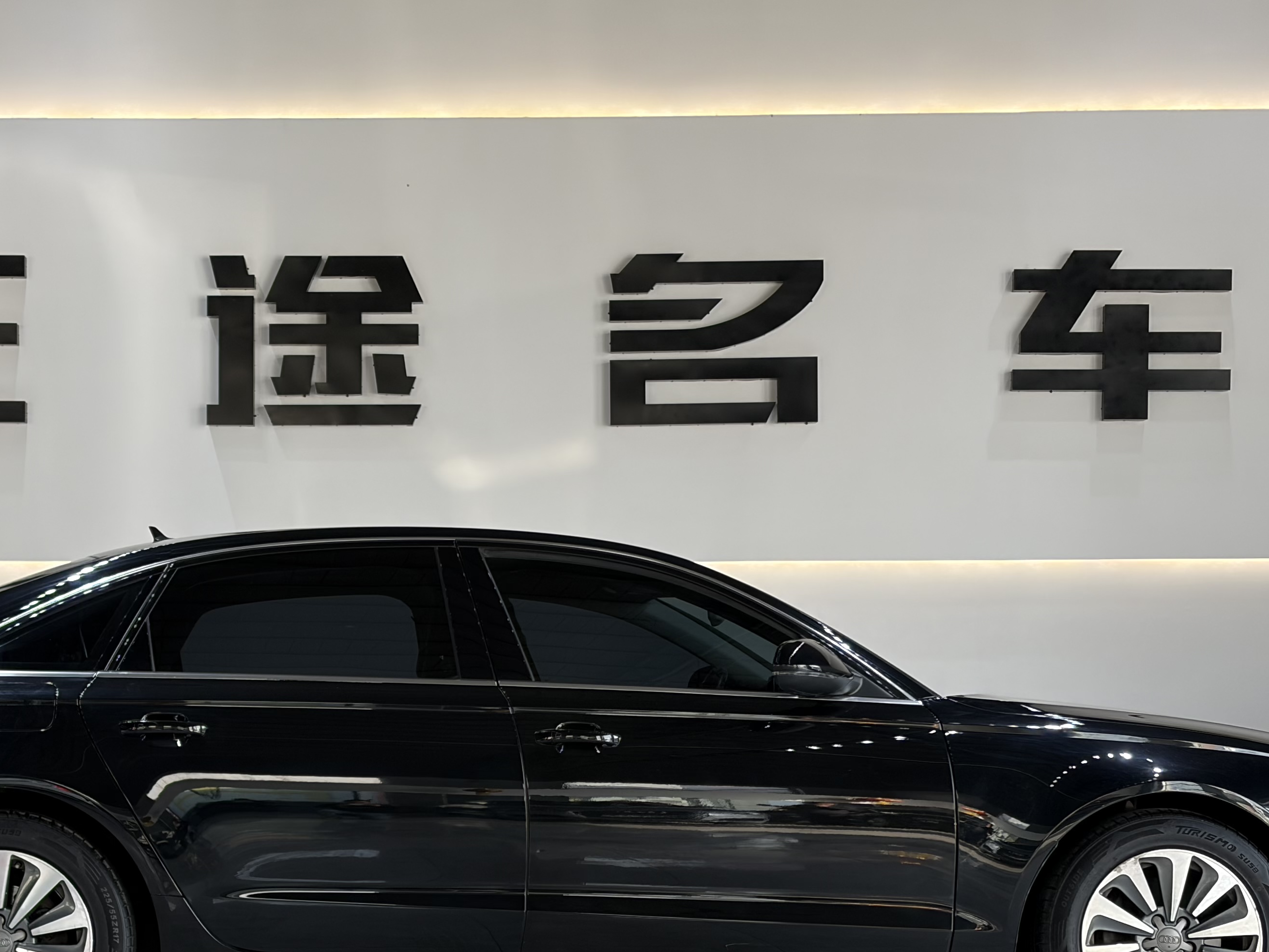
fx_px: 2933
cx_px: 510
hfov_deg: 24.4
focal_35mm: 80
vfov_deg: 18.3
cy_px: 711
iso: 25
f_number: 1.6
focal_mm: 5.96
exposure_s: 1/100
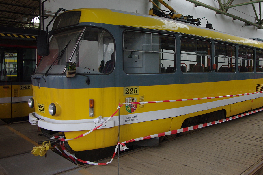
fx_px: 226
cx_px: 150
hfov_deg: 60.0
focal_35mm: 31
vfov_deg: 42.1
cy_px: 70
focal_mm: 16
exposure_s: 1/40
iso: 400
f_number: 6.3
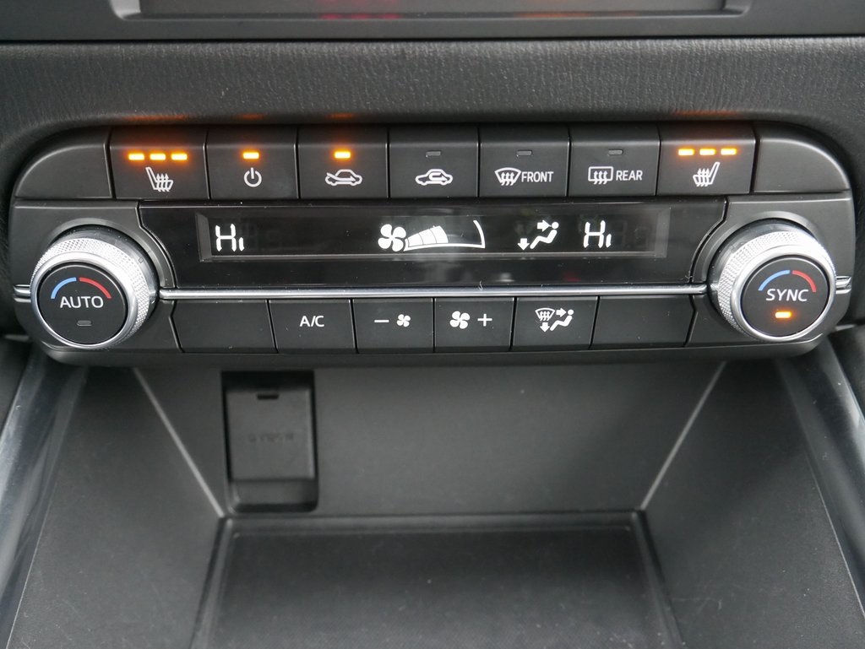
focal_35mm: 38
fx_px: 950
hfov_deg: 49.0
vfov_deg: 37.8
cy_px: 324
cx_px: 432
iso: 3200
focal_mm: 19
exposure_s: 1/50
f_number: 4.1
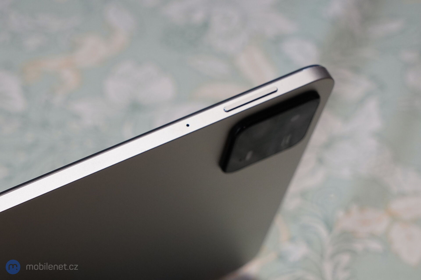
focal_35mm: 67
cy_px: 140
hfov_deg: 30.1
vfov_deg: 20.3
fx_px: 783
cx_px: 210
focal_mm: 67
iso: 2500
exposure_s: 1/160
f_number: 8
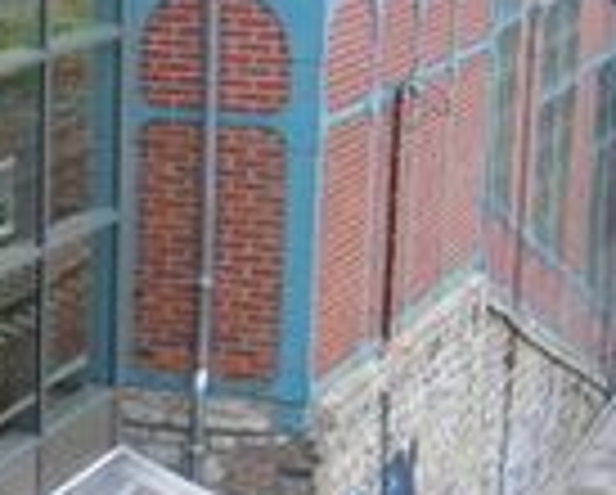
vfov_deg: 12.1
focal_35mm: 128
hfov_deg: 14.3
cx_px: -220
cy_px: 308
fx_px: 2337
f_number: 3.5
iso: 64
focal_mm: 5.2
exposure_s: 1/100
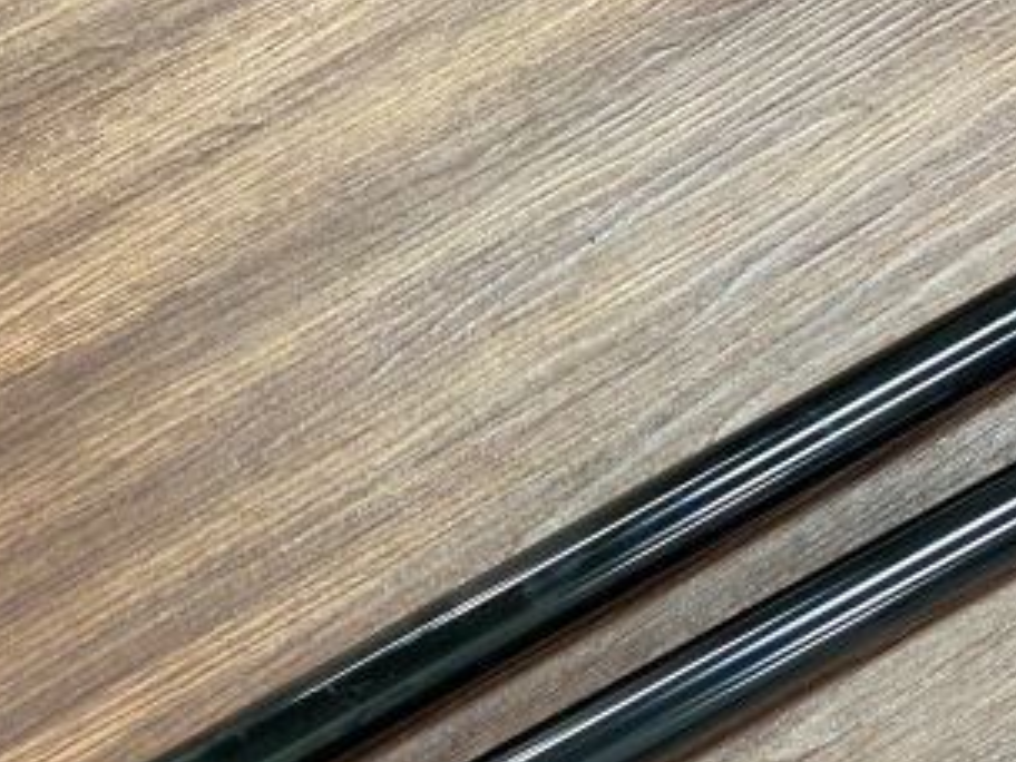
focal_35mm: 100
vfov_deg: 14.7
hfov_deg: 19.6
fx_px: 2935
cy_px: 638
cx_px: 465
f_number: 2
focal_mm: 6
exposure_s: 1/33
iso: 160
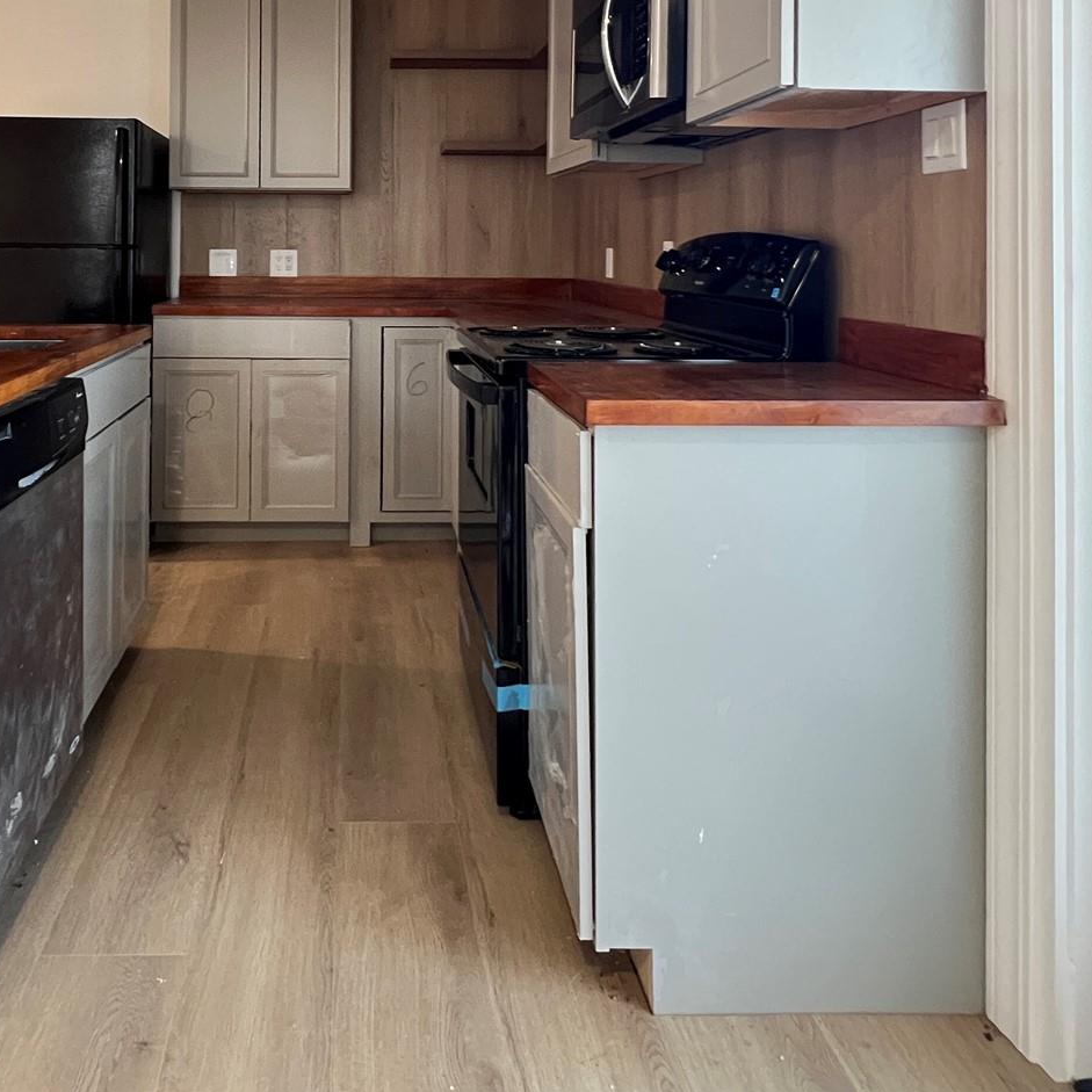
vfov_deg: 58.5
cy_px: 232
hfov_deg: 61.6
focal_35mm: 25
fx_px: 892
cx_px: 376
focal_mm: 1.57
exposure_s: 1/60
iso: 500
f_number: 1.8
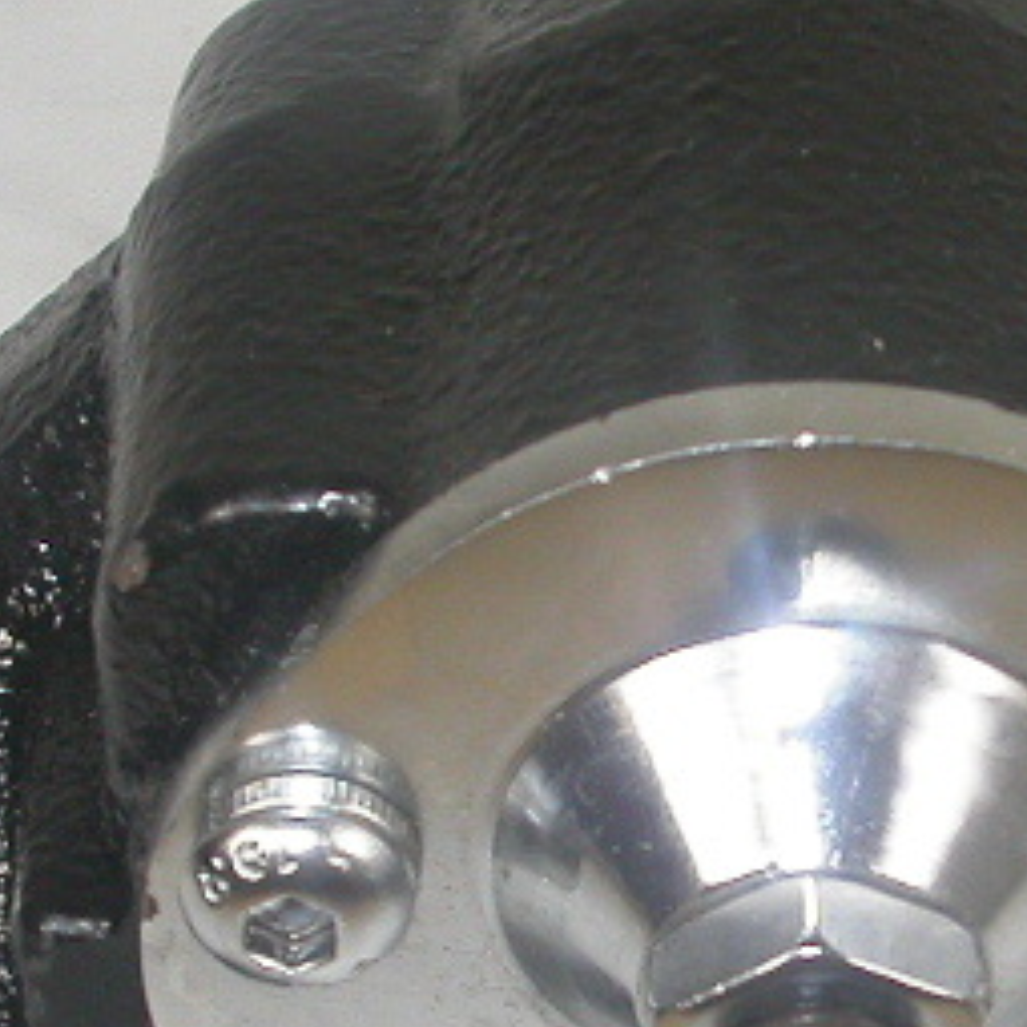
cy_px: 705
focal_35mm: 135
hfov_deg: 12.8
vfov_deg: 12.9
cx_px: 946
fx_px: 4531
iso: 100
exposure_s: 1/108
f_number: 4.2
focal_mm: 7.85
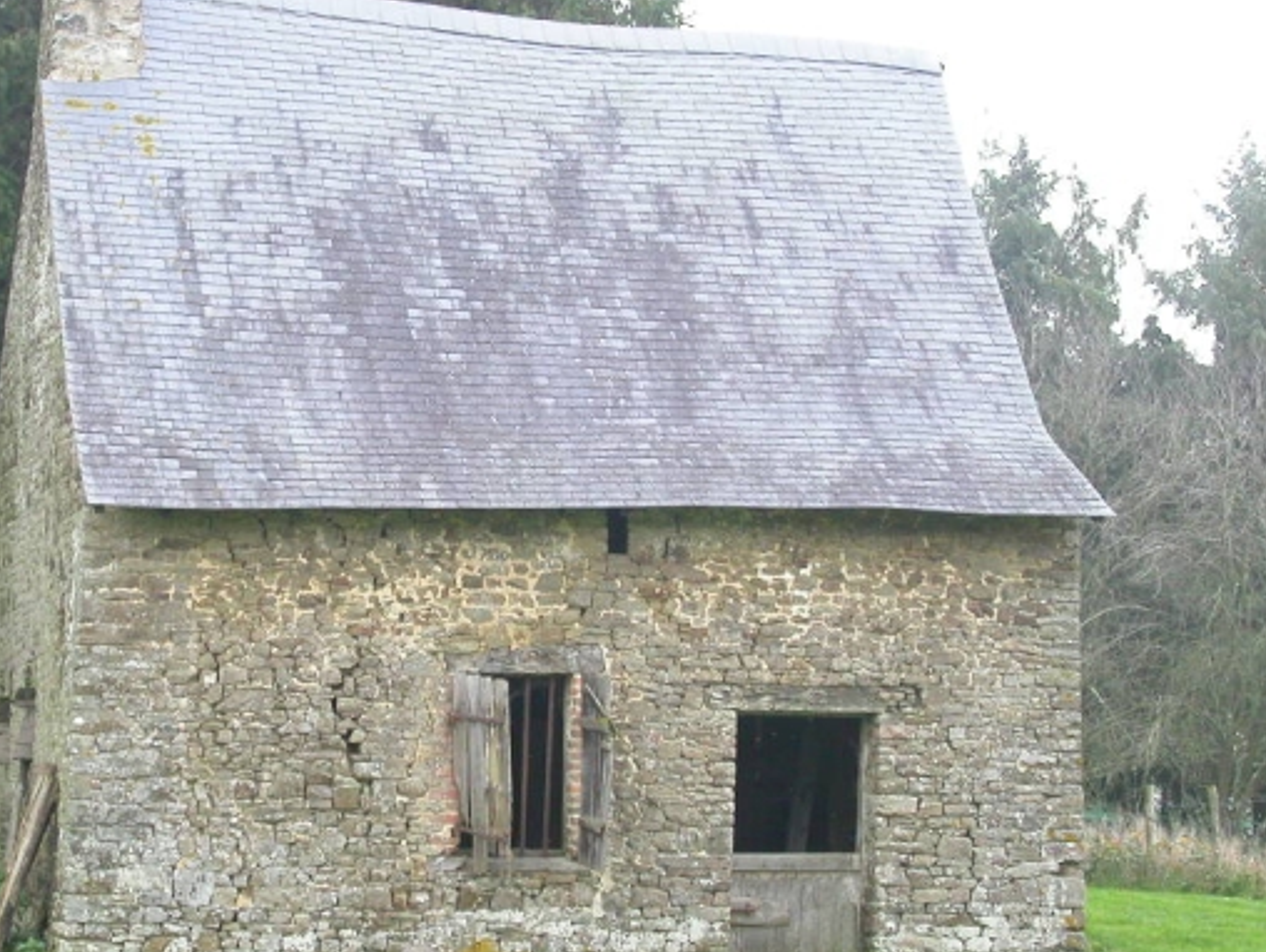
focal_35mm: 110
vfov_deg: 13.5
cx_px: 471
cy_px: 478
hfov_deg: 17.8
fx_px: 4027
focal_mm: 17.1
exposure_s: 1/60.3
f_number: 3.6
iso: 200
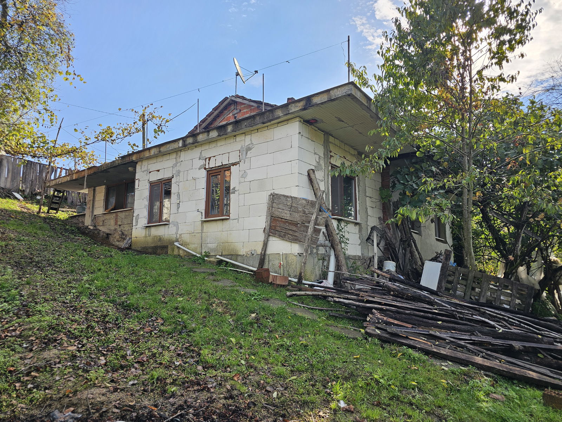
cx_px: 281
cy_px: 211
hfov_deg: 73.9
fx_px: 373
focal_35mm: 23
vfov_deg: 58.9
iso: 10
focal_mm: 6.3
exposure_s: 1/263
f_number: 1.7
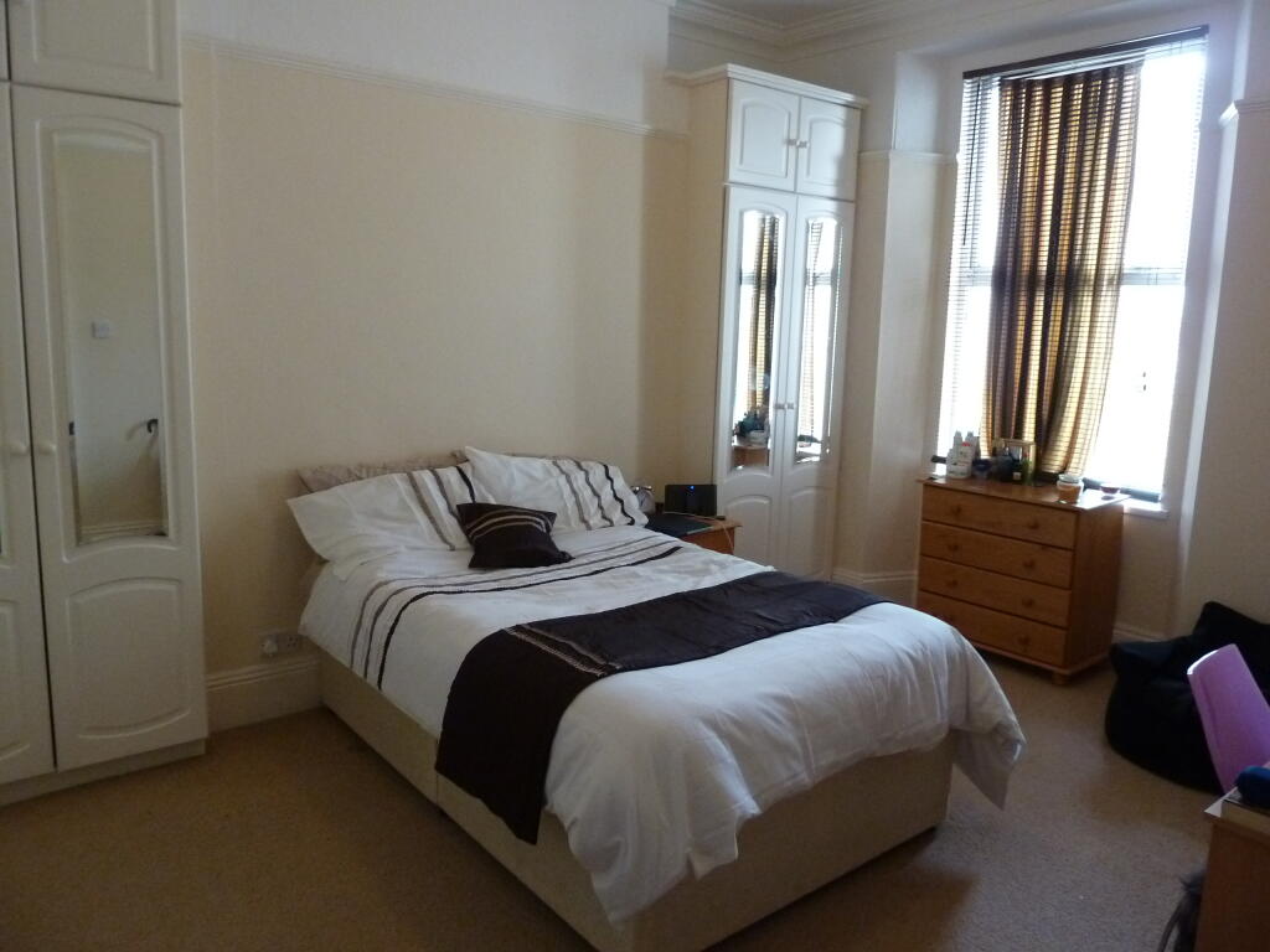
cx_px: 635
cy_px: 476
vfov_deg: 54.9
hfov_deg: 69.4
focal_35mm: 25
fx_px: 917
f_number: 3.3
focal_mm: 4.1
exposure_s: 1/15
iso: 400
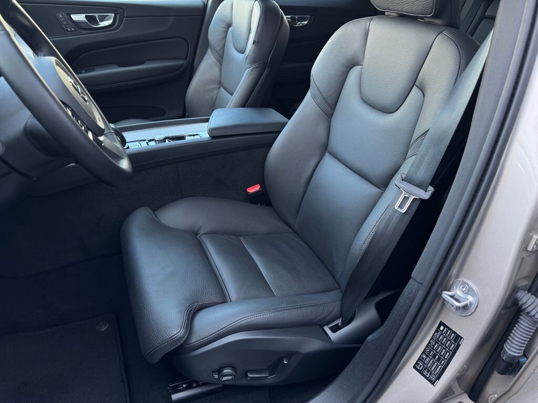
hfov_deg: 71.6
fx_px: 373
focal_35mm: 24
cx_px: 269
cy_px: 202
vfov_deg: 56.8
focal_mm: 6.76
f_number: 1.78
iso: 160
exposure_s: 1/121
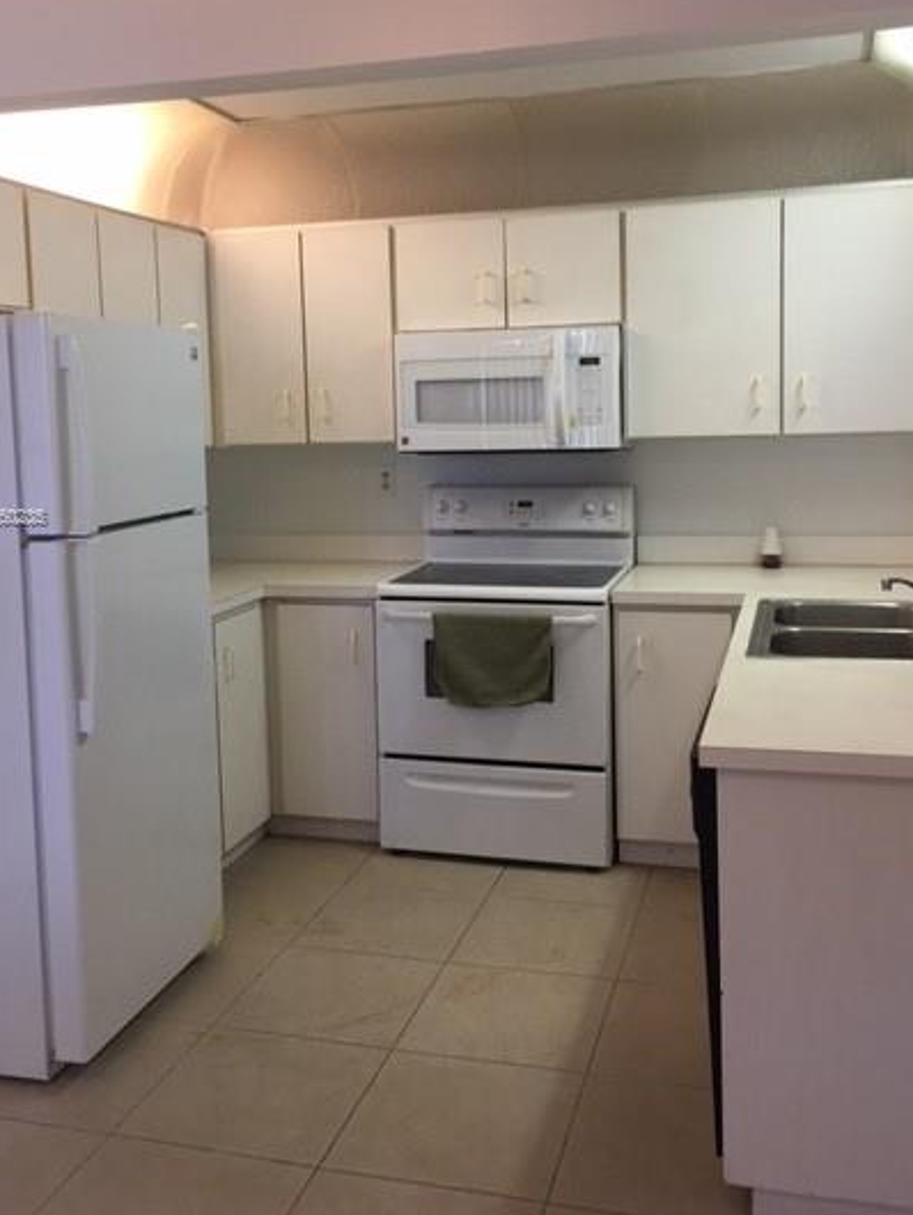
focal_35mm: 35
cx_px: 454
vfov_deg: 52.4
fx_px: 1230
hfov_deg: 40.7
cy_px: 518
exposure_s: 1/15
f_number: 2.2
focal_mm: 4.15
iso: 40
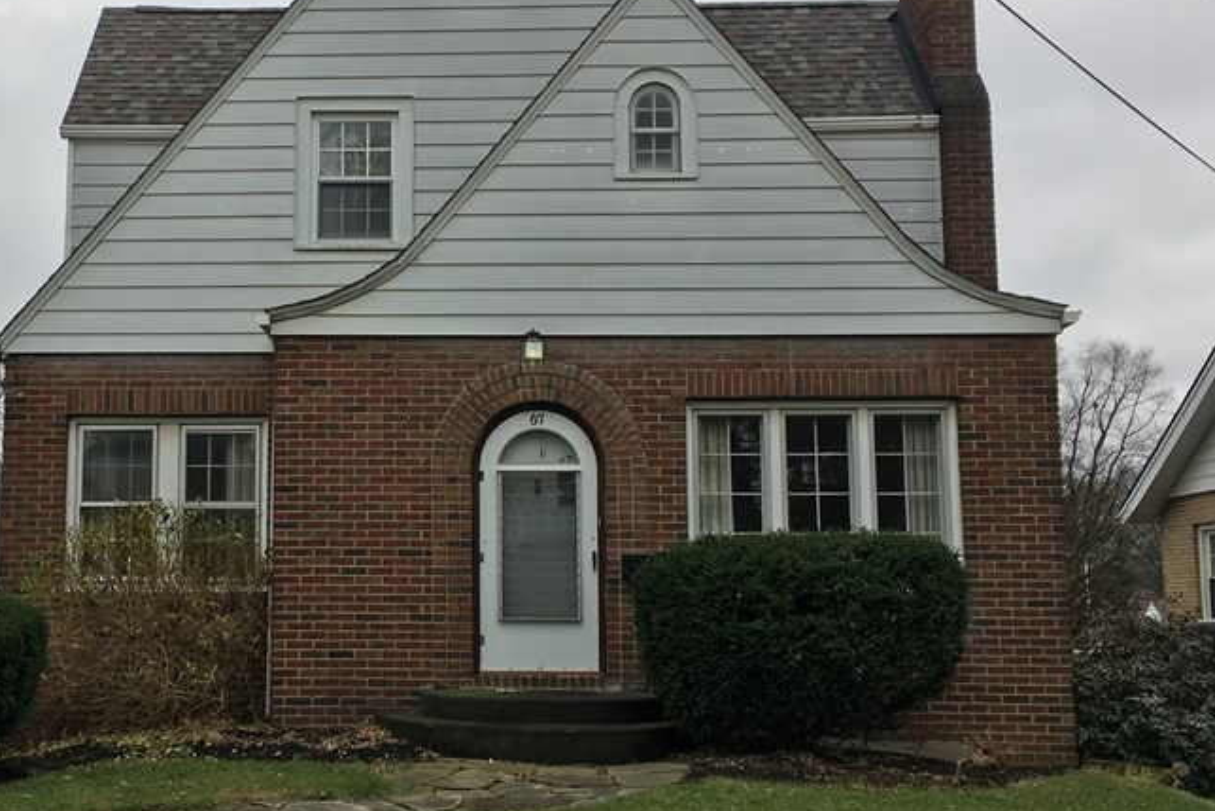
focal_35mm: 48
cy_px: 410
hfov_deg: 40.6
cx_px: 414
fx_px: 1620
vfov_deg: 28.1
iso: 25
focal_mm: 4.15
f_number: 2.2
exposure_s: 1/398
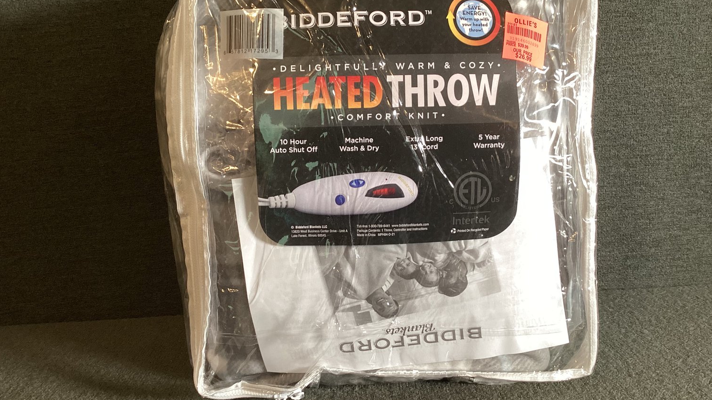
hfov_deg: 58.0
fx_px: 642
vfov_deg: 34.6
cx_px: 357
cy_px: 190
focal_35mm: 34
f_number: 2.4
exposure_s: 1/60
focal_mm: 3.3
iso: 125
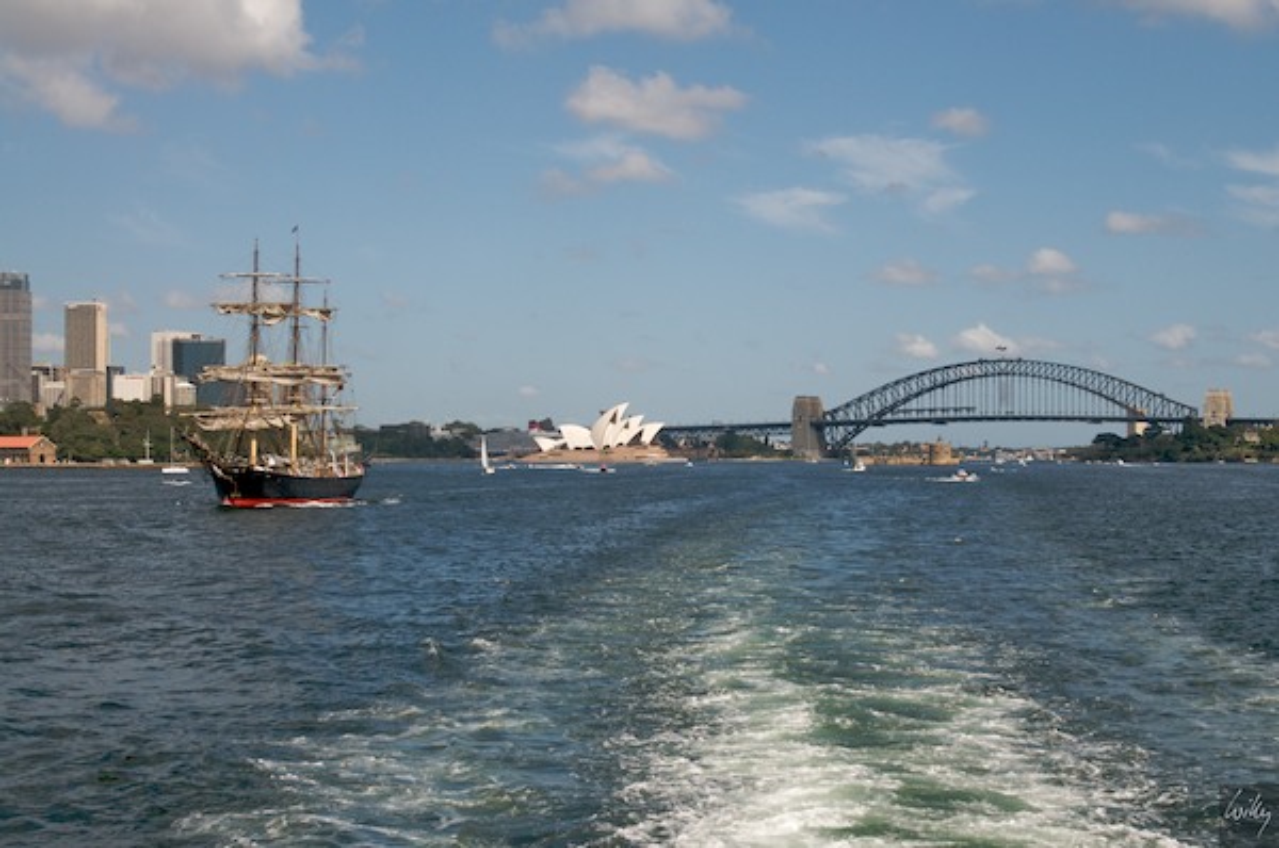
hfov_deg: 33.4
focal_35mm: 60
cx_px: 640
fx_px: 2128
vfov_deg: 22.5
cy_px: 424
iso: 320
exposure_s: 1/640
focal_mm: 40
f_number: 13
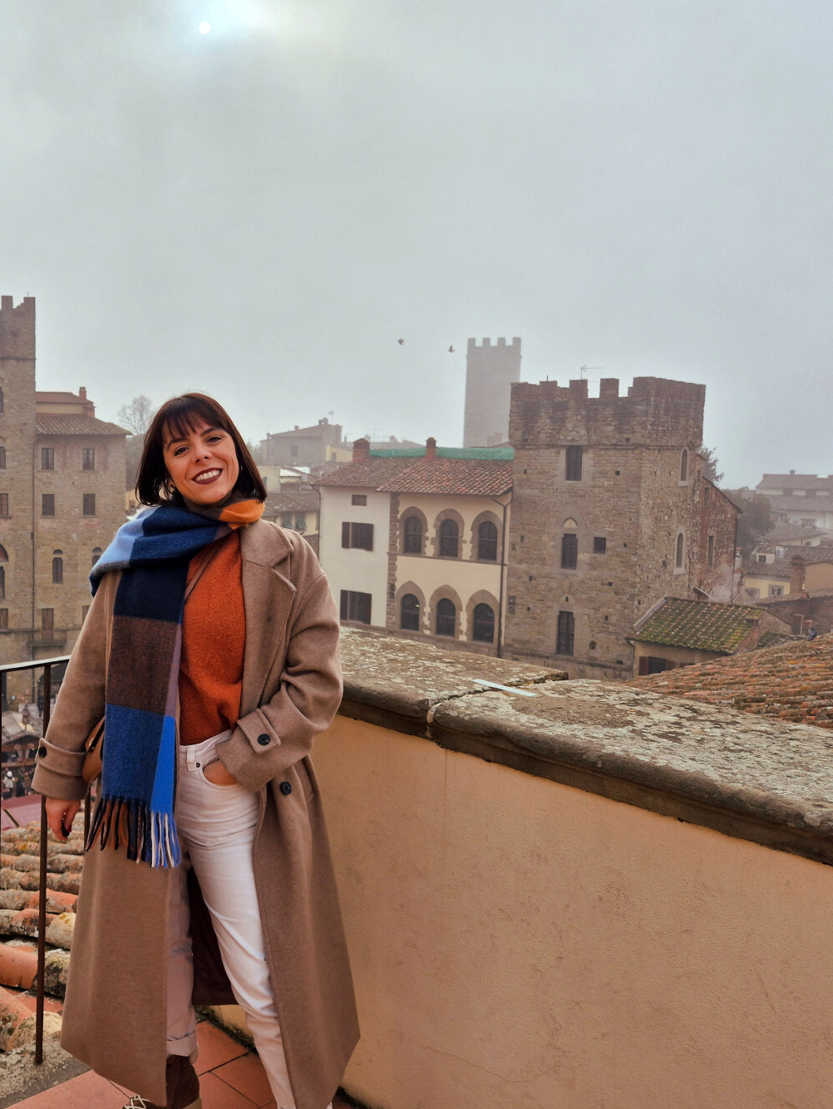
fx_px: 994
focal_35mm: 31
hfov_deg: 43.1
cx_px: 151
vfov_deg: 58.3
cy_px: 552
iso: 25
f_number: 1.8
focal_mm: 5.4
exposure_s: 1/1600
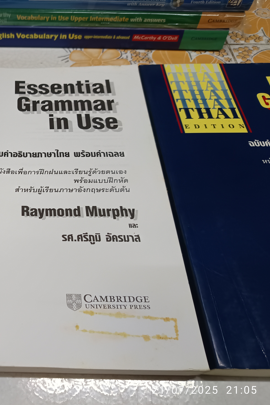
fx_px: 382
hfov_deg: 35.2
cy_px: 204
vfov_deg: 55.8
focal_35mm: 34
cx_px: -1
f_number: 1.7
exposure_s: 1/50
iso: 1163
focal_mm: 5.31
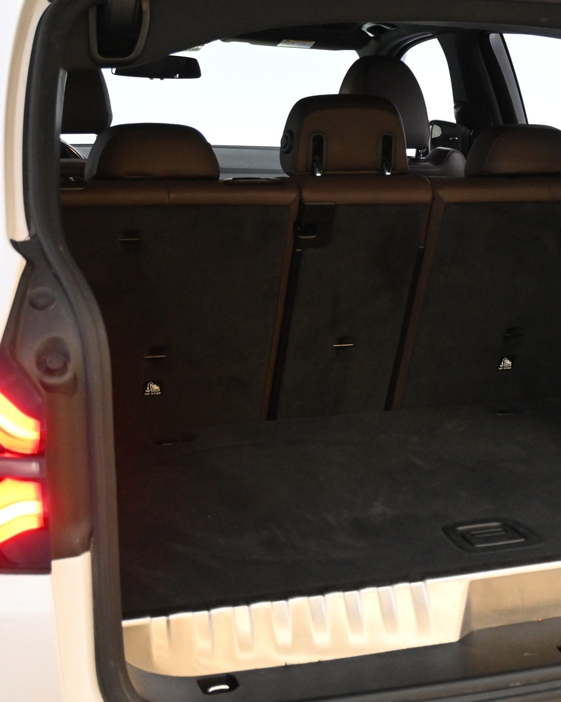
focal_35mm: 64
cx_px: 484
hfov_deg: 23.3
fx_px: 1328
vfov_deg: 29.6
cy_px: 351
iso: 3600
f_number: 4.8
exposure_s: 1/50
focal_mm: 30
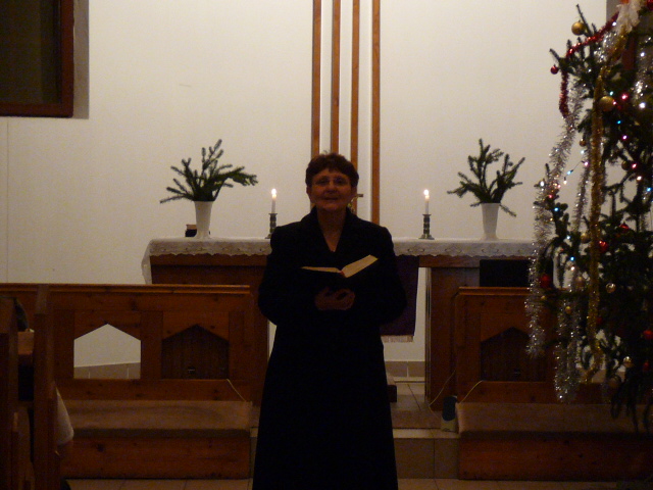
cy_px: 245
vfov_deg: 12.0
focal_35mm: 124
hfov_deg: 15.9
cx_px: 326
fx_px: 2339
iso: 400
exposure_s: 1/40
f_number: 3.4
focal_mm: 12.4
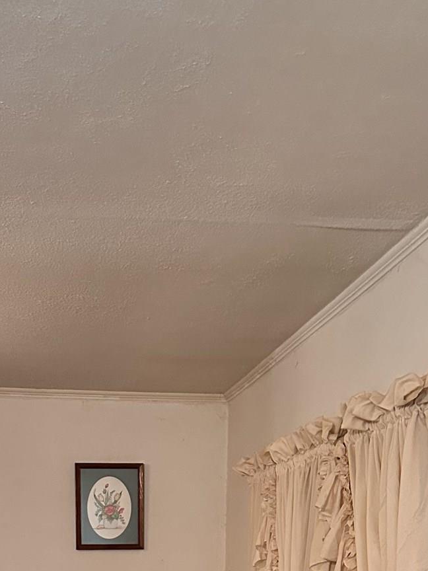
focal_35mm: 64
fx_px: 1055
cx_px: 126
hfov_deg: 22.8
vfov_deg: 27.0
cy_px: 676
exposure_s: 1/60
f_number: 1.78
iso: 640
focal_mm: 6.86
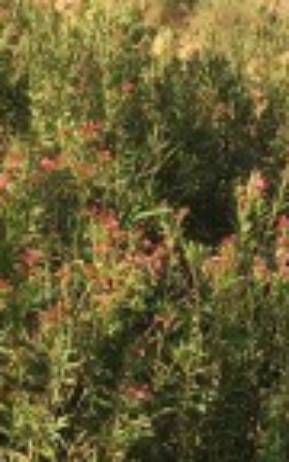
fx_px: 1613
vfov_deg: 15.9
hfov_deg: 10.2
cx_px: 241
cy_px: 504
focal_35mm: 128
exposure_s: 1/746
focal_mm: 4.15
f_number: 2.2
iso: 25
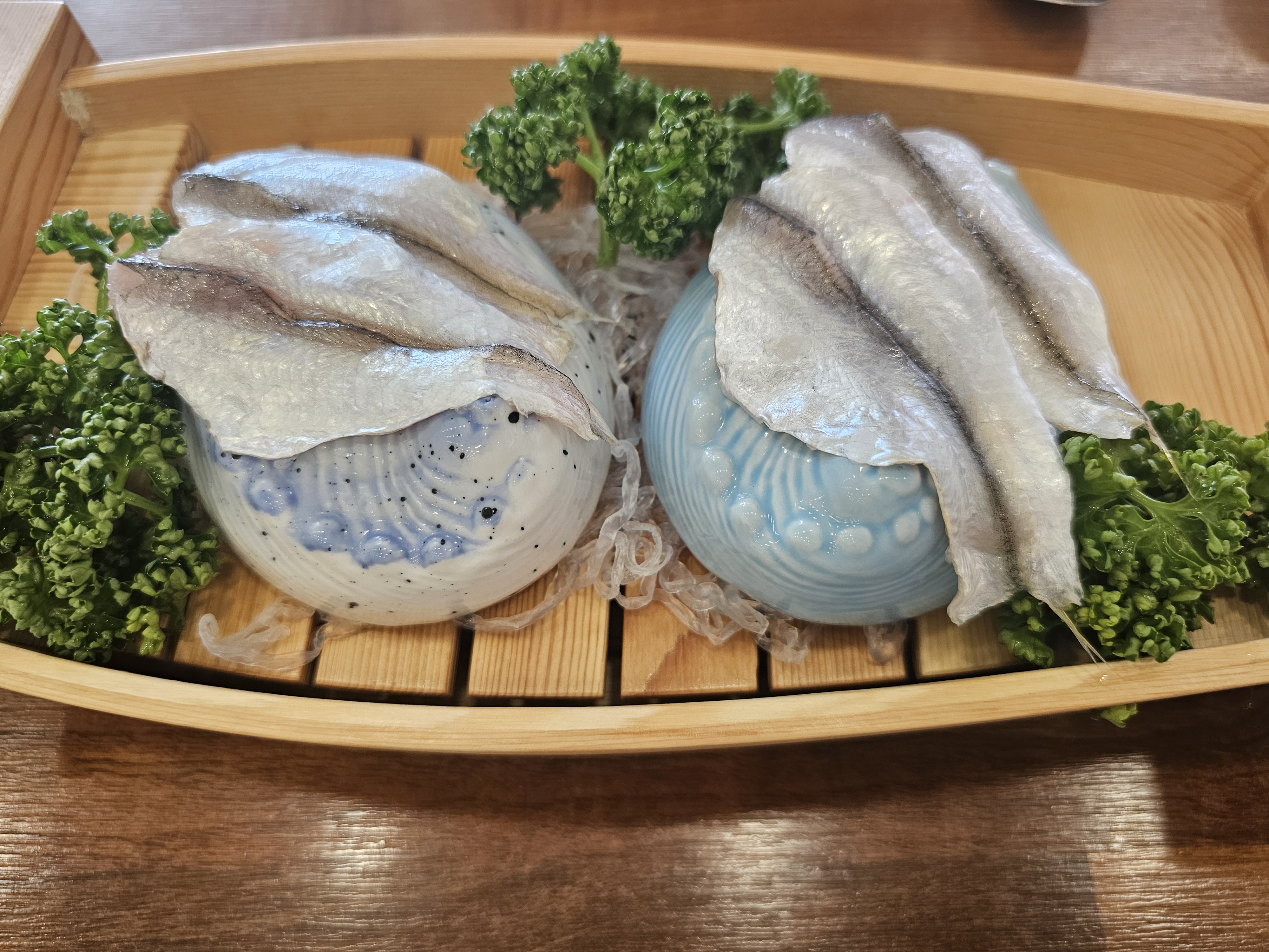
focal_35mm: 23
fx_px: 843
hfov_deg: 73.9
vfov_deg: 58.9
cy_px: 476
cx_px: 634
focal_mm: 6.3
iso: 100
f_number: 1.7
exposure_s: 1/120
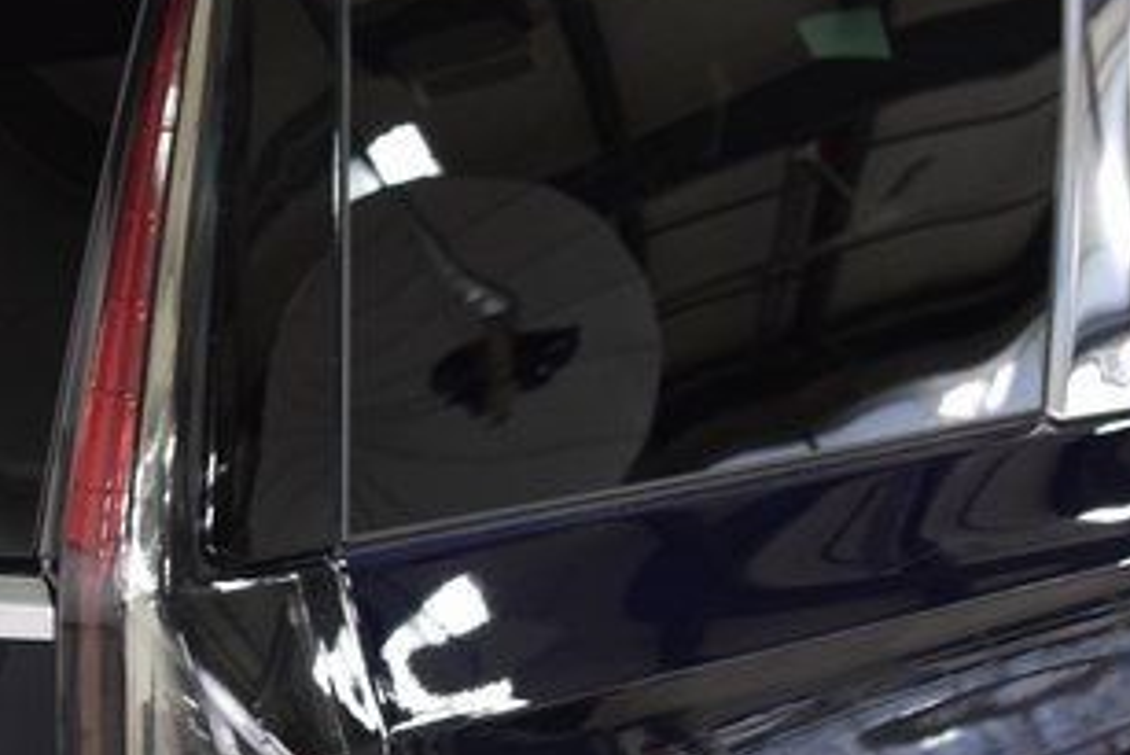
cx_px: 114
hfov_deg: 20.0
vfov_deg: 13.6
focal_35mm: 100
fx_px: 3140
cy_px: 613
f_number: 4
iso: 1600
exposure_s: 1/60
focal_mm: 32
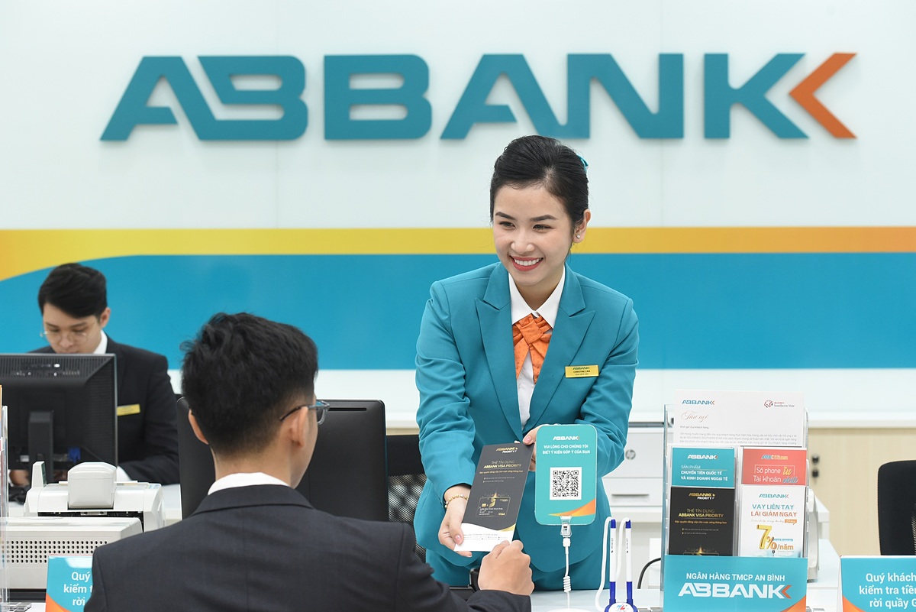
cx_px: 458
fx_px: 2342
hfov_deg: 22.1
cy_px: 306
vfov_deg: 14.9
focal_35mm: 92
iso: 1600
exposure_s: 1/100
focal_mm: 92
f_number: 6.3
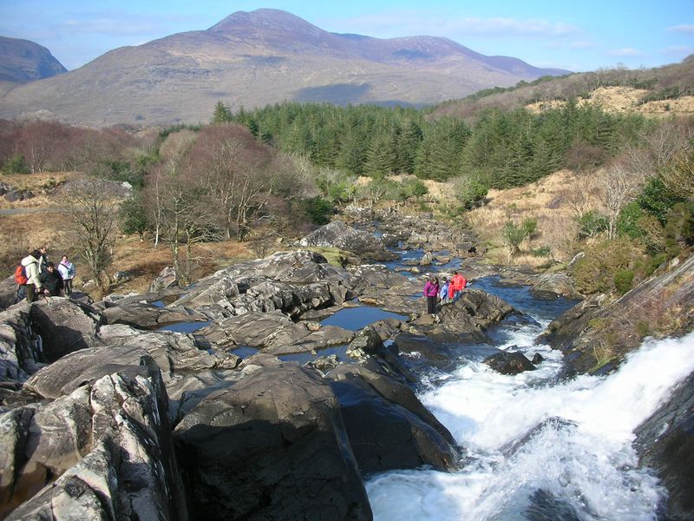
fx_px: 702
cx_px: 347
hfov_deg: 52.6
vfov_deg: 40.7
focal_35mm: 35
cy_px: 260
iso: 50
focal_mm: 5.8
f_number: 8.5
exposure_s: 1/50.2
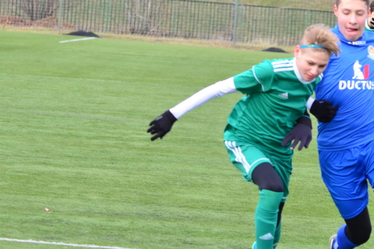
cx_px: 350
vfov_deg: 4.2
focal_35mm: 330
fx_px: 3427
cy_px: 177
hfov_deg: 6.2
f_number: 5.6
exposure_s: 1/640
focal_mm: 116
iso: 800
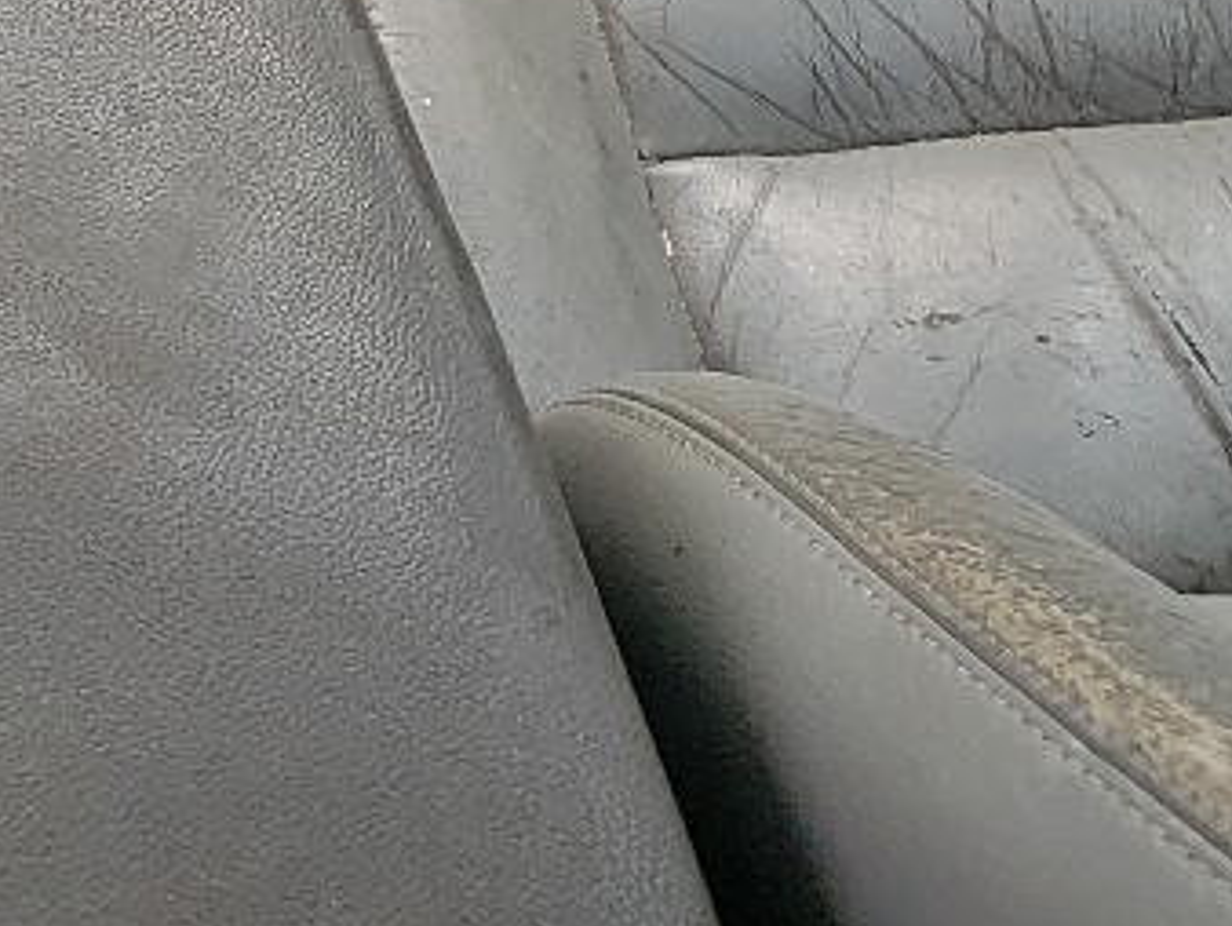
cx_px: -795
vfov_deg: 11.5
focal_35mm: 123
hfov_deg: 14.5
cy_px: -492
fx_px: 4381
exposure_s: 1/286
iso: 50
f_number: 1.5
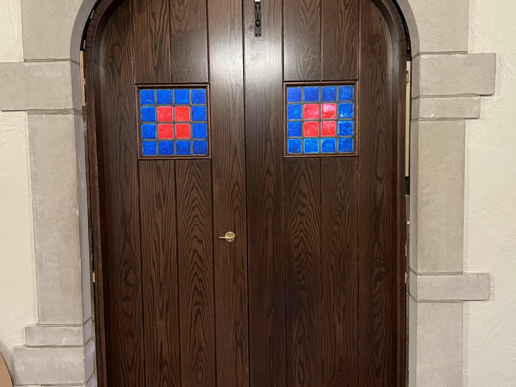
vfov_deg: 53.1
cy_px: 194
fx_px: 388
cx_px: 258
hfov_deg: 67.3
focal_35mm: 26
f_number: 1.5
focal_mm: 5.7
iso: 400
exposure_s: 1/40
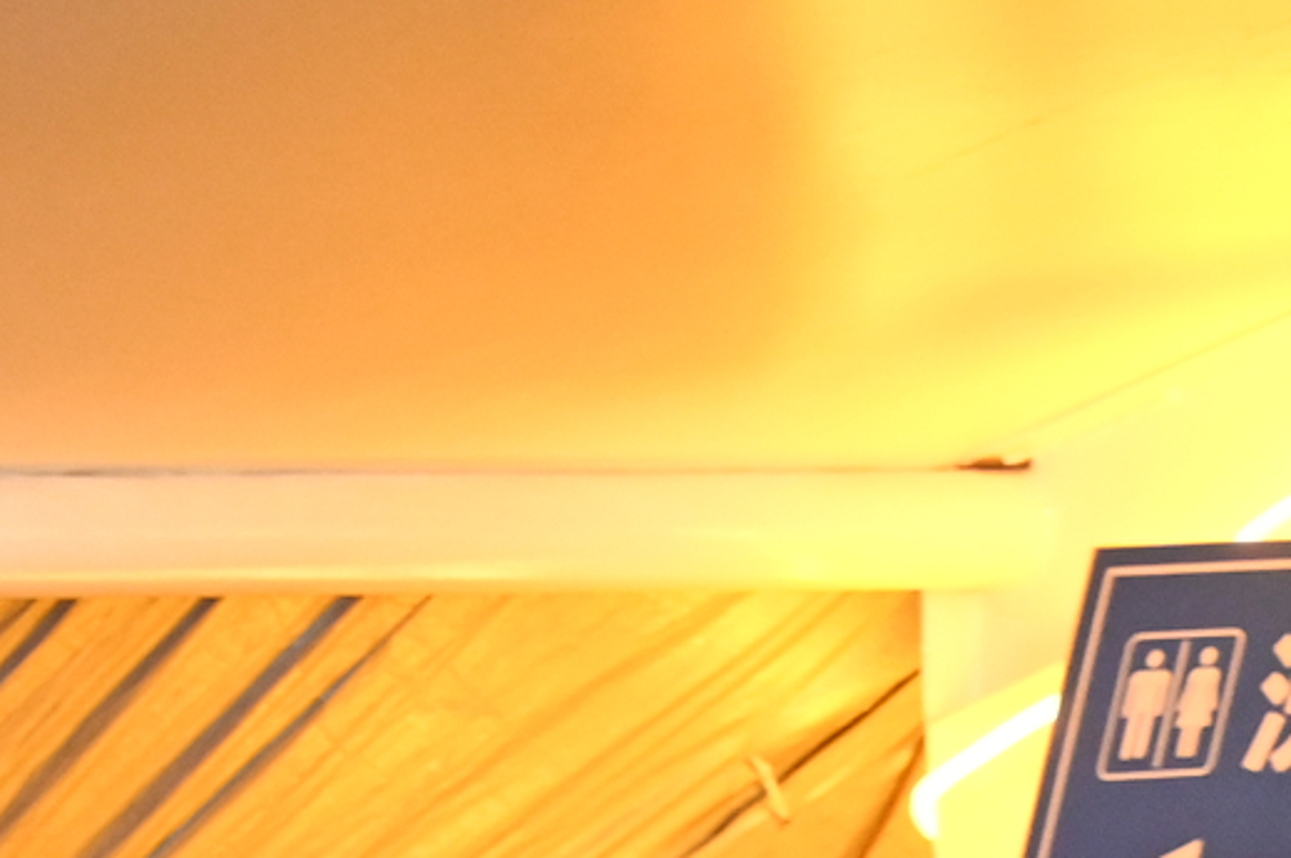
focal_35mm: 324
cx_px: -1423
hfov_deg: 6.2
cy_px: 1912
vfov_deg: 4.2
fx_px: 11608
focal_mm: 56
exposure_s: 1/160
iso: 3200
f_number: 4
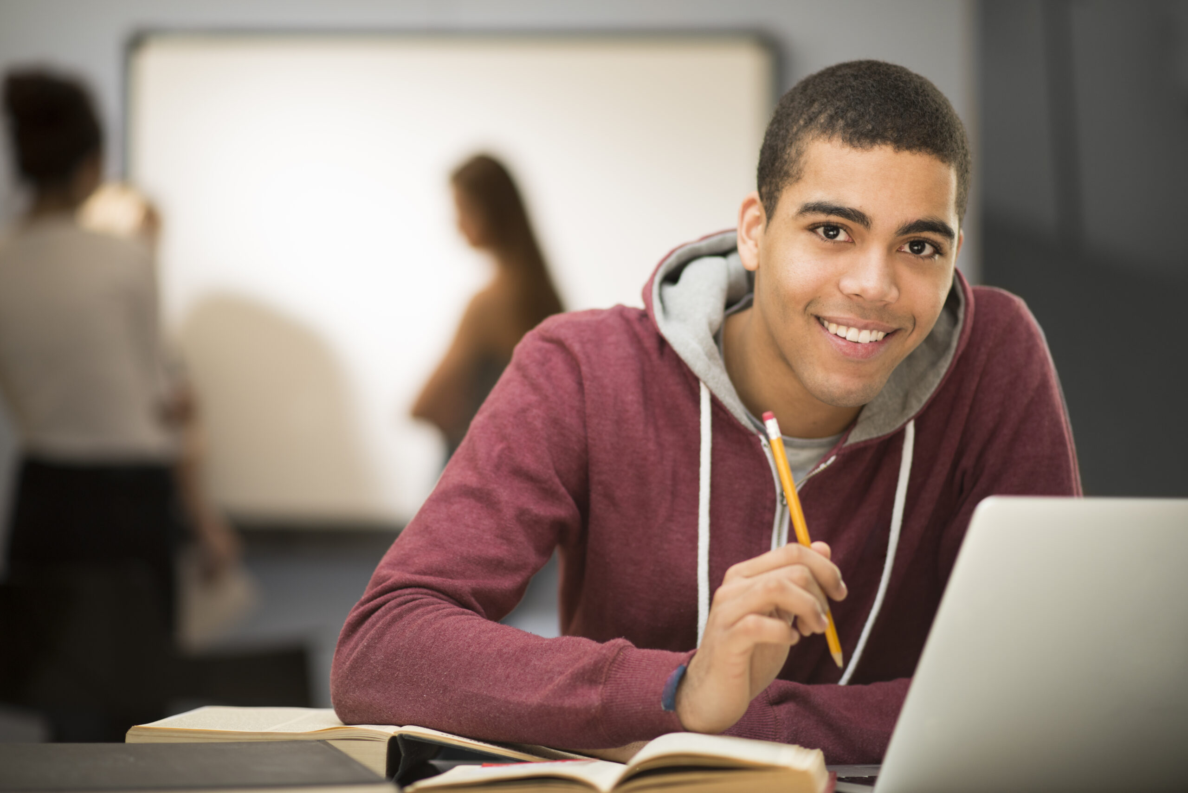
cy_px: 396
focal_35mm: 85
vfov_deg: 16.1
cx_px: 594
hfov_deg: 23.9
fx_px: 2806
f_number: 2
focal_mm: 85
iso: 200
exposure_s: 1/100
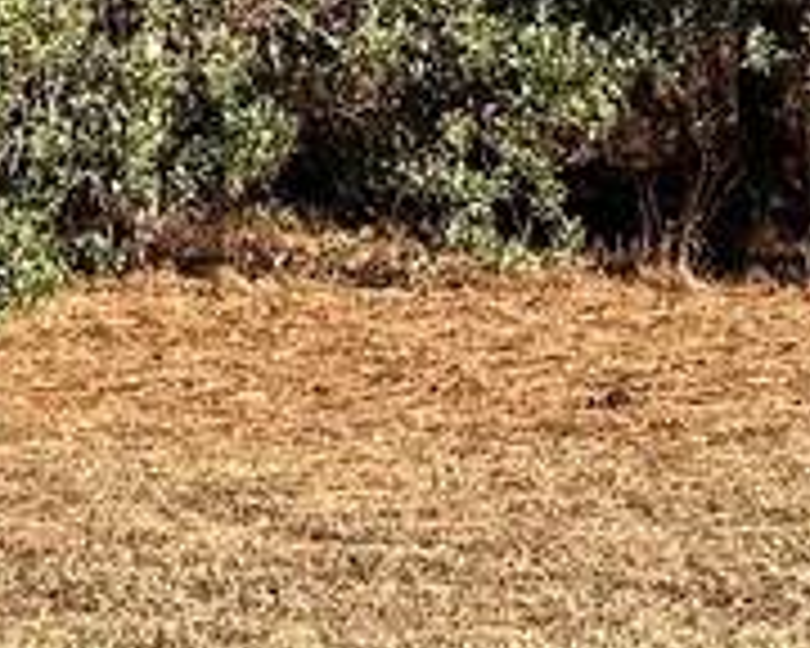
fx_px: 4315
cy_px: -472
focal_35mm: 180
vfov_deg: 8.3
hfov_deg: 10.7
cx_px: 297
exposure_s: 1/1238
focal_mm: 5.7
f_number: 1.5
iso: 50
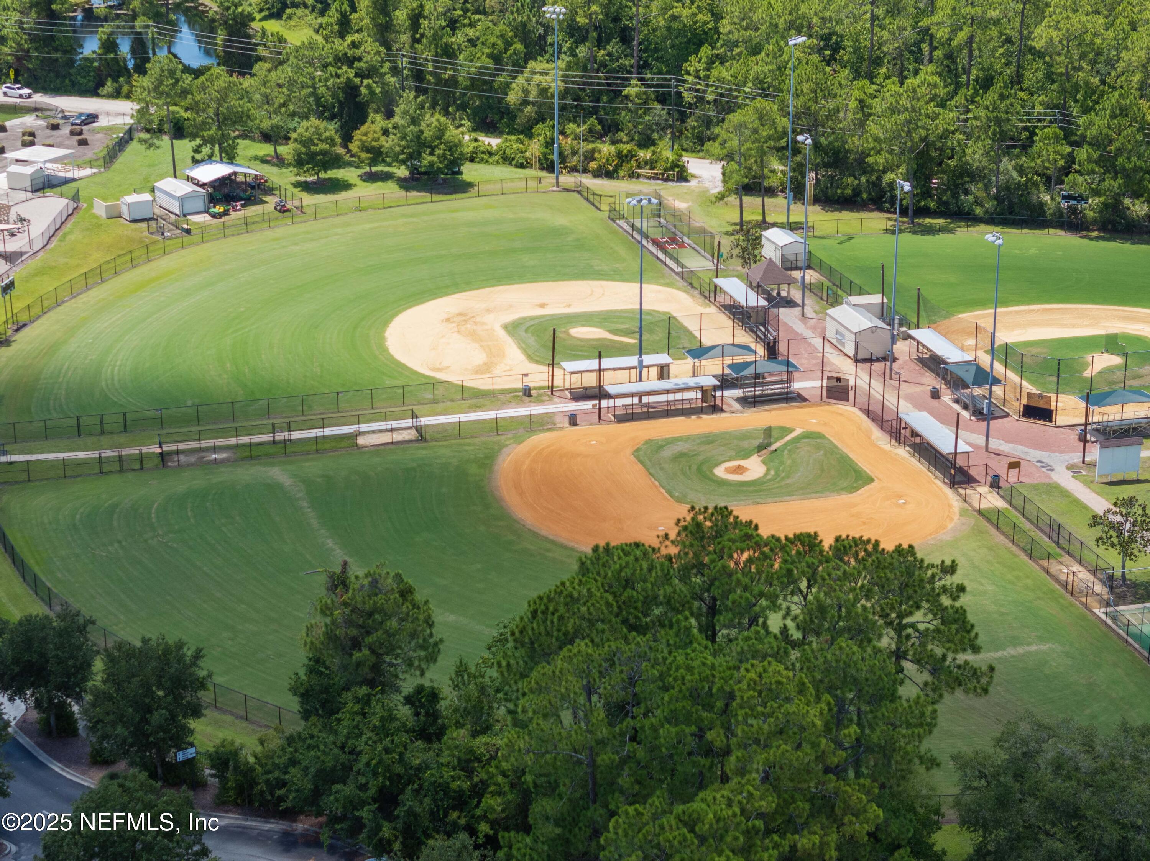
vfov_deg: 21.0
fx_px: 2325
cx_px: 575
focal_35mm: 70
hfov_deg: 27.8
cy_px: 430
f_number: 2.8
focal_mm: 19.35
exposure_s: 1/1250
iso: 150
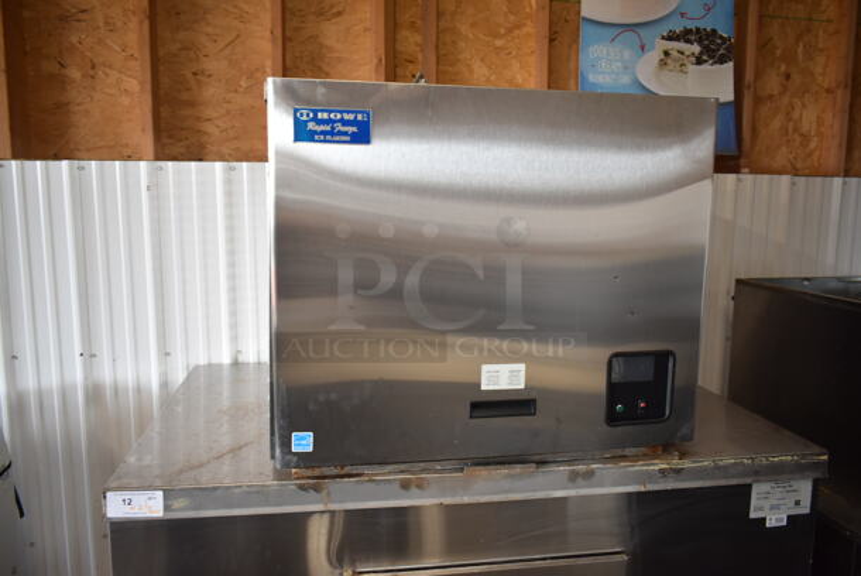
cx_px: 430
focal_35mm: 27
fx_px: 646
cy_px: 288
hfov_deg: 67.3
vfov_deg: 48.0
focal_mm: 18
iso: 900
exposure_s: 1/125
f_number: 3.5
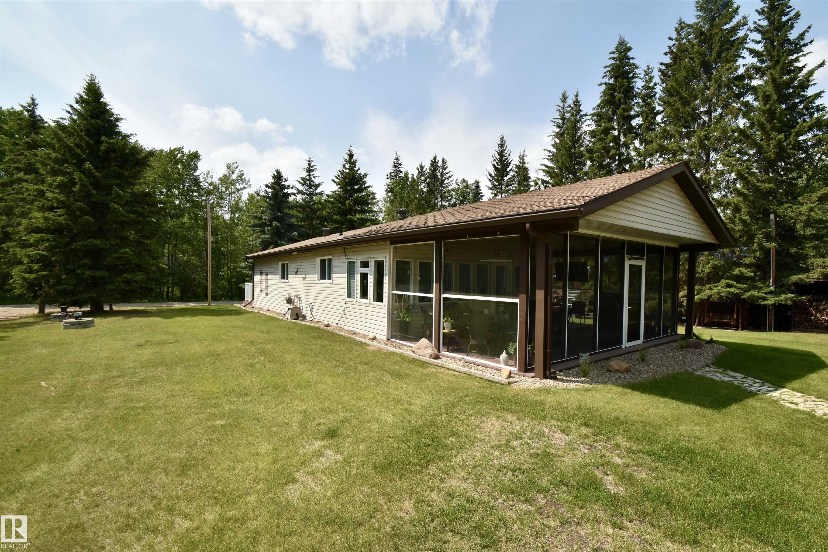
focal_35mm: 15
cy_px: 276
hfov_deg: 100.4
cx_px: 414
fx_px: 345
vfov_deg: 77.3
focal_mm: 10
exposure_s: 1/200
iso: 100
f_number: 10
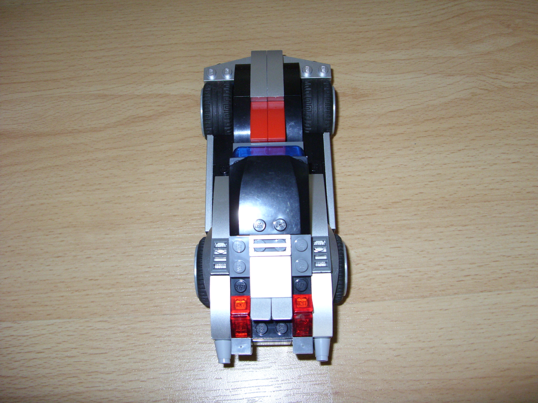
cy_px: 202
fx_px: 591
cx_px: 269
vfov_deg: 37.7
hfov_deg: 49.0
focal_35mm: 38
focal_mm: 6.3
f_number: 2.8
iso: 200
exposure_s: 1/30
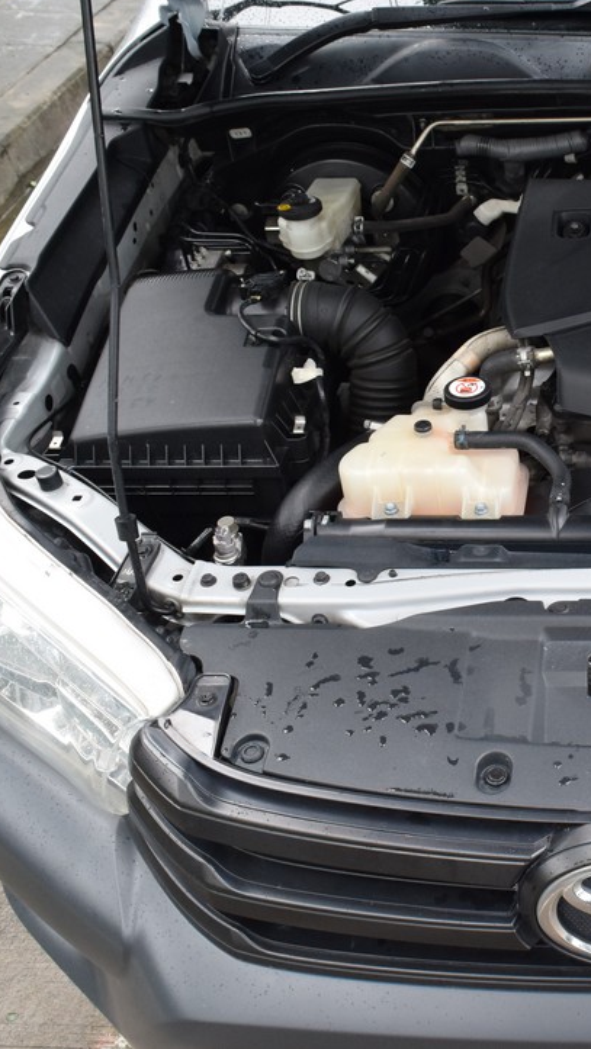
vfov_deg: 47.3
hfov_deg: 25.5
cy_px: 519
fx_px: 1197
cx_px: 665
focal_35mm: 43
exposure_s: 1/320
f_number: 9
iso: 1250
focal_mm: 18
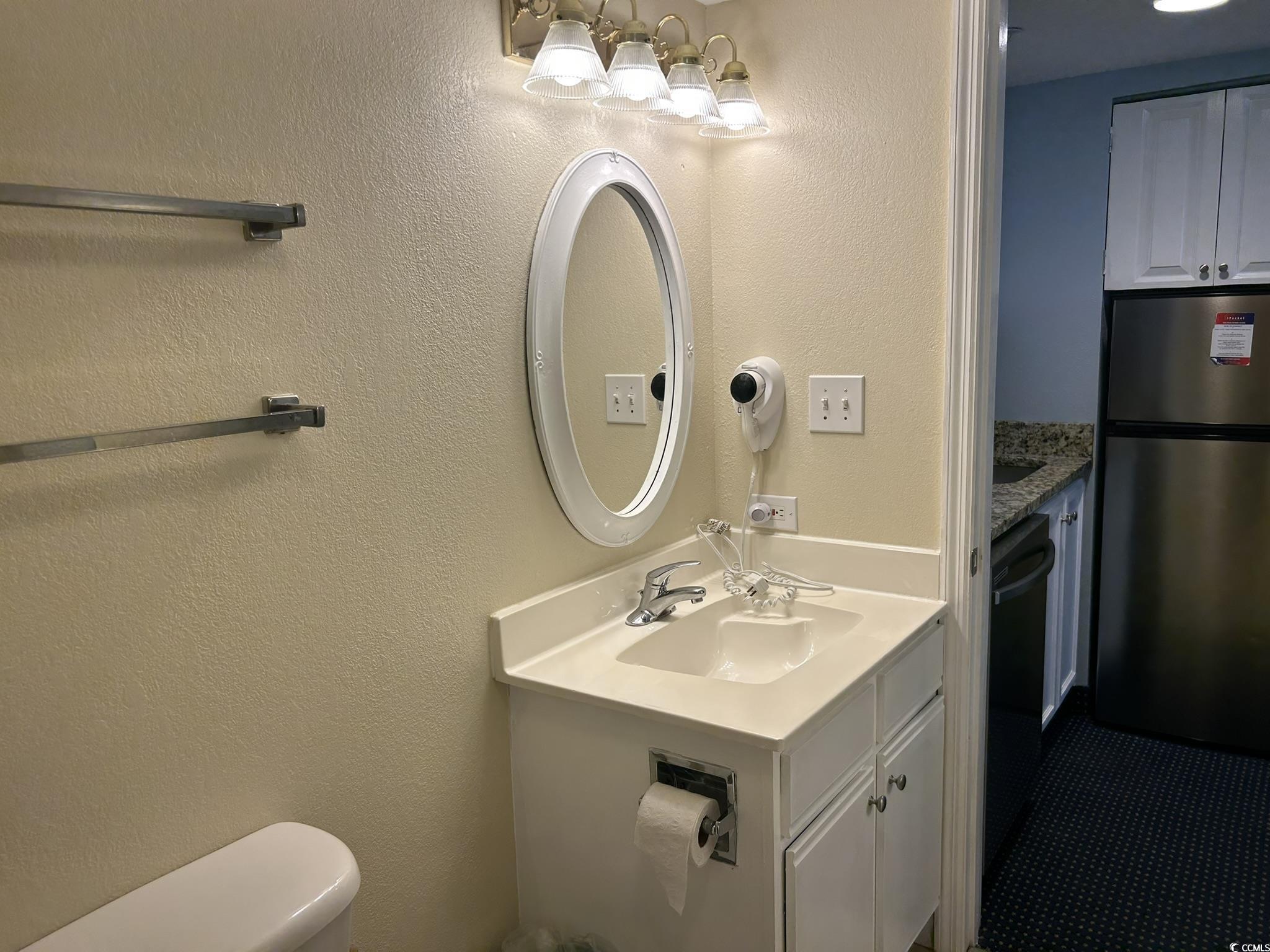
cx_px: 635
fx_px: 954
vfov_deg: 53.1
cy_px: 476
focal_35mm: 26
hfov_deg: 67.3
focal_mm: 5.7
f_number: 1.5
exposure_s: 1/141
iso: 32
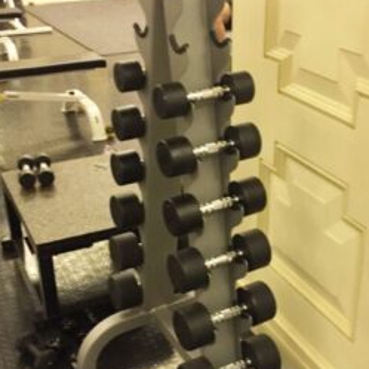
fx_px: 470
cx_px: 201
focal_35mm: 39
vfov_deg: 42.8
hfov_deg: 42.8
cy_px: 196
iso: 250
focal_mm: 4.15
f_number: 2.2
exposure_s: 1/17
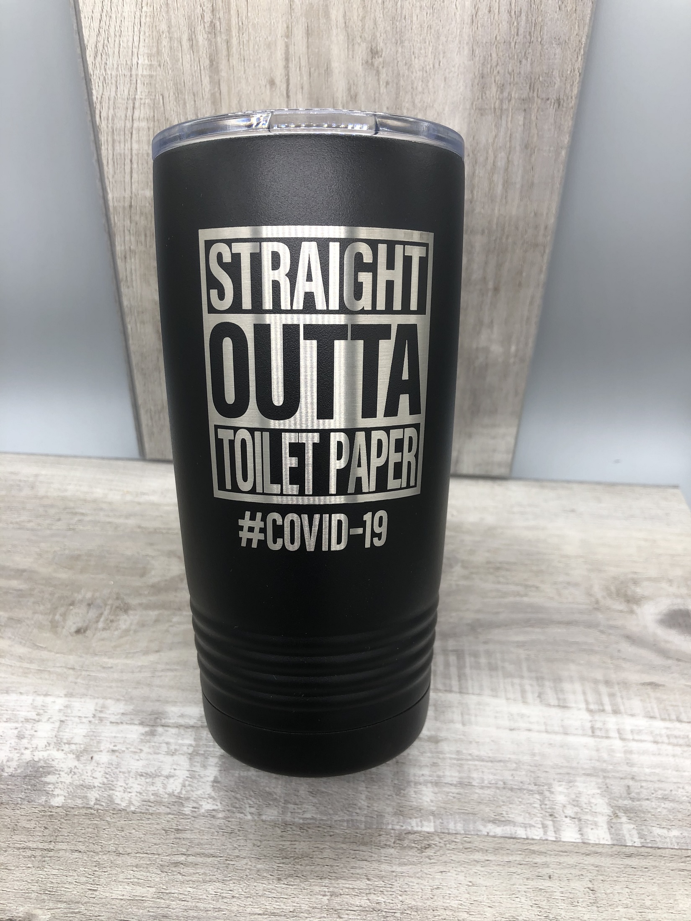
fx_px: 745
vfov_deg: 63.4
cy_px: 460
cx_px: 346
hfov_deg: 49.7
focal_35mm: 28
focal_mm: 4
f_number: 1.8
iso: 20
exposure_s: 1/125
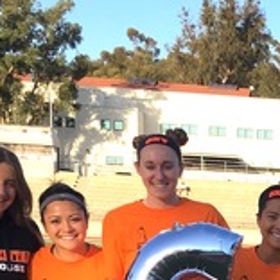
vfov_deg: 13.7
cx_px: 458
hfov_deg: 13.6
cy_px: 442
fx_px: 1080
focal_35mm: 118
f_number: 2.2
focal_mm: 4.15
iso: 25
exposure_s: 1/761
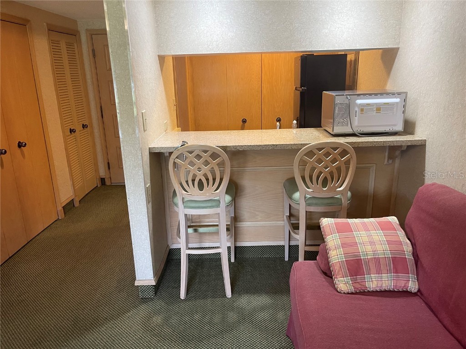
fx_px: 350
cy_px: 174
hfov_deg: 67.3
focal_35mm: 26
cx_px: 233
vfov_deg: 53.1
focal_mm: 5.1
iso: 160
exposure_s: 1/60
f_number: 1.6
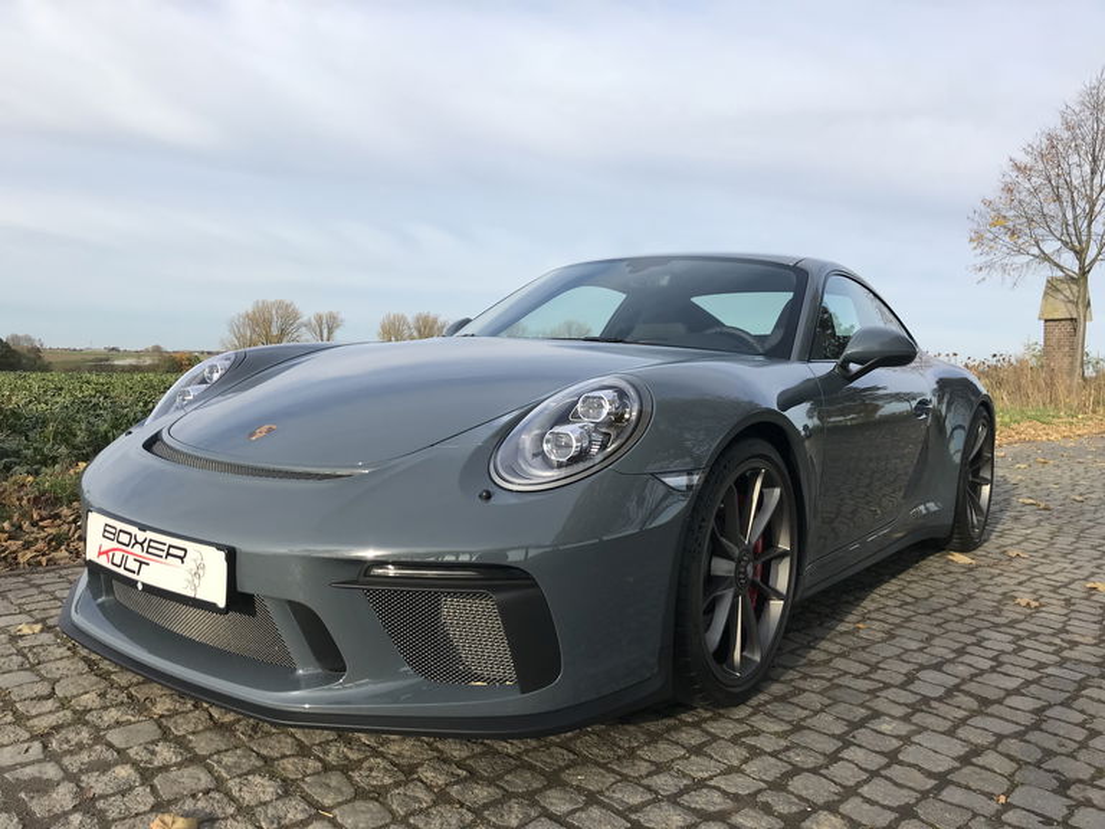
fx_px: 894
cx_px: 552
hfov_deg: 63.4
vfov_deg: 49.7
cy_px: 414
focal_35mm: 28
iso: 20
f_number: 1.8
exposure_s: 1/1473
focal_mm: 3.99
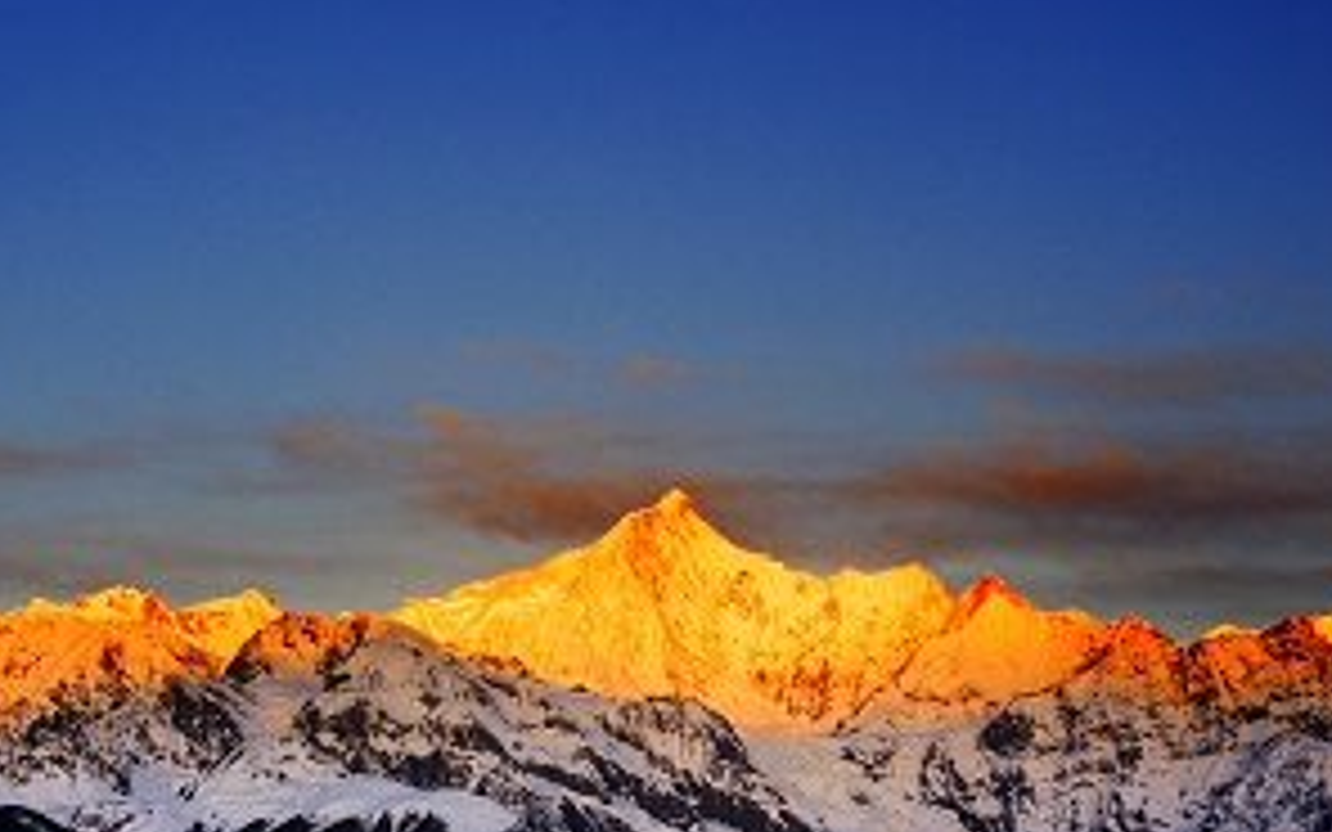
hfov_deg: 23.8
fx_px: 3122
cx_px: 288
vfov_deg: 15.1
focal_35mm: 86
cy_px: 641
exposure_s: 1/15
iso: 100
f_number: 19
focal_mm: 50
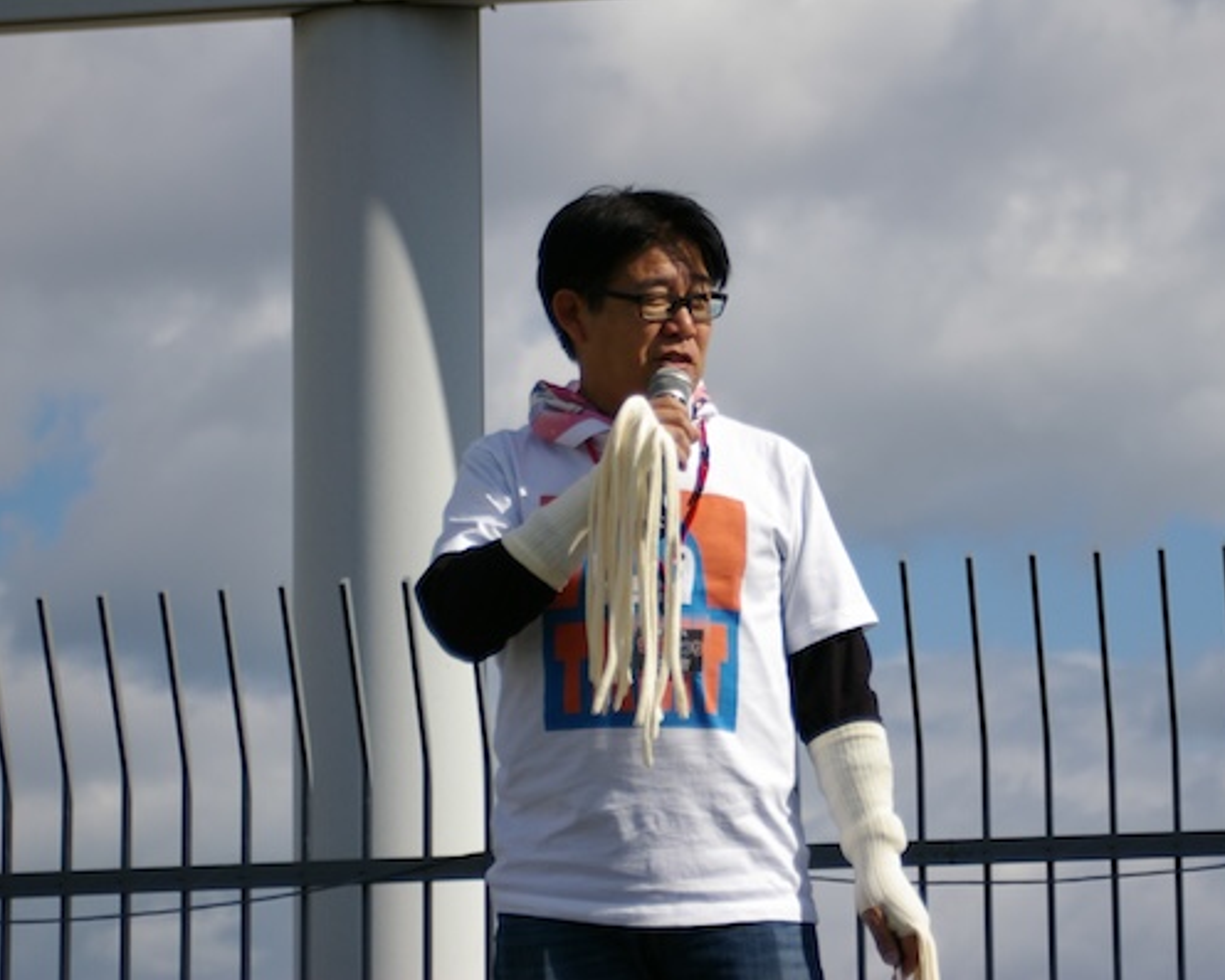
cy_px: 490
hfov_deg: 13.3
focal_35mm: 145
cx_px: 696
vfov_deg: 10.7
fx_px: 5242
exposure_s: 1/4000
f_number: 5.6
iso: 400
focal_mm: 85
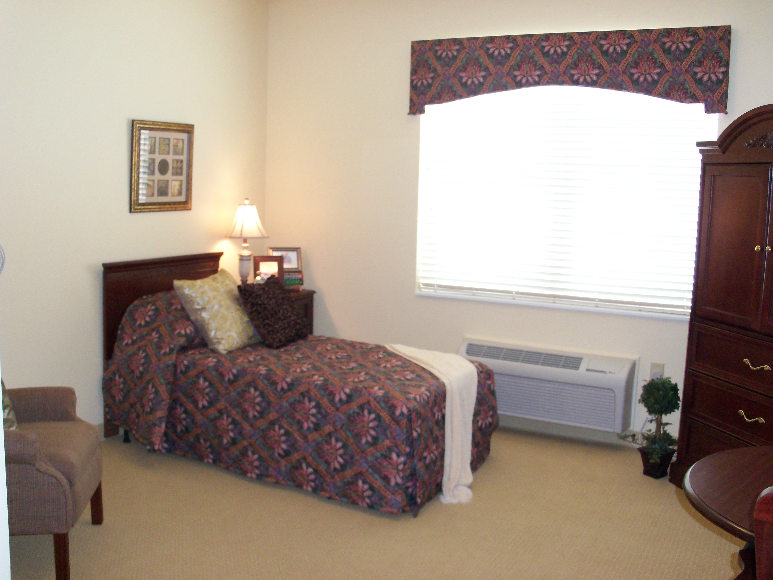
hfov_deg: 52.6
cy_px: 290
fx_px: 782
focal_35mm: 35
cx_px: 386
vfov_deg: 40.7
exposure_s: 1/30
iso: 200
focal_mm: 6.3
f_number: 3
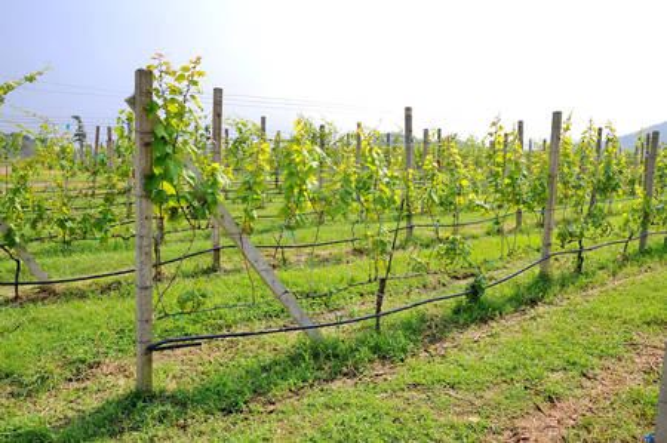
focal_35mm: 26
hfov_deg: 70.5
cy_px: 222
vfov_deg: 50.3
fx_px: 472
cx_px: 334
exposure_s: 1/160
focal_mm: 17
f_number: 8
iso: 100
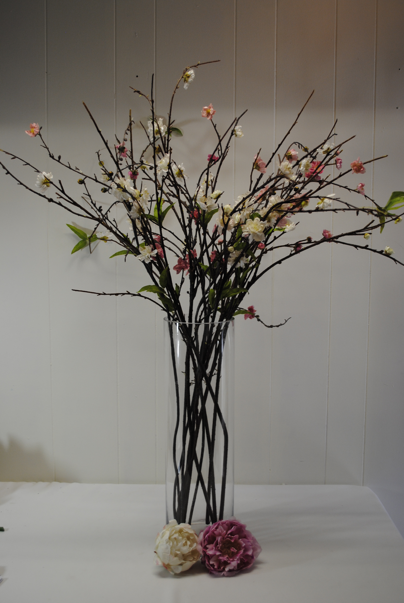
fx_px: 604
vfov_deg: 53.1
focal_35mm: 36
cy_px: 302
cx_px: 202
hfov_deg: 37.0
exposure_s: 1/40
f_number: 4
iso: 200
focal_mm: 24
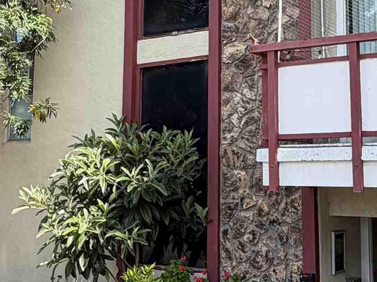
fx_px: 675
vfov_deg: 23.4
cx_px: 257
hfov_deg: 30.9
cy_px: 76
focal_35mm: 62
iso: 50
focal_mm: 2.22
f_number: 2.2
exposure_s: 1/324
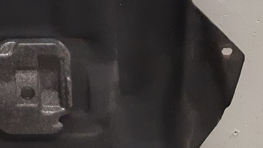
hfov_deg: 20.1
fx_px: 662
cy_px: -91
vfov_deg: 12.0
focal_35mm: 95
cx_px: -102
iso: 200
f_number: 1.7
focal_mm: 3.93
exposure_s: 1/50
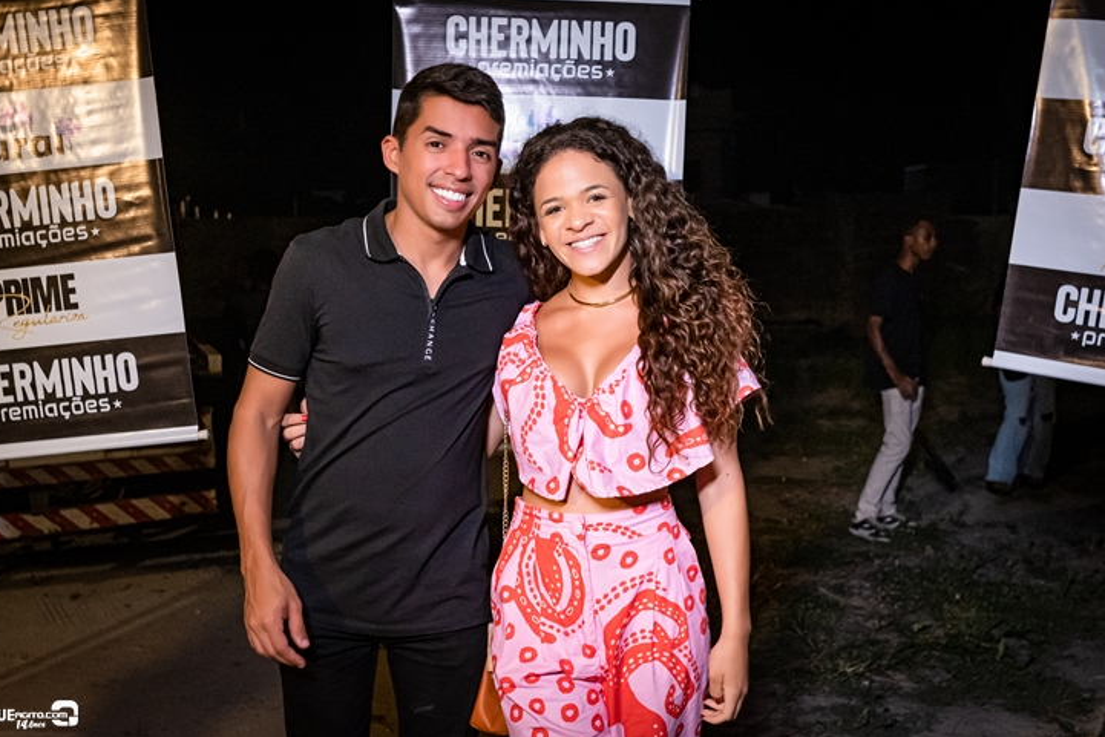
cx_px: 545
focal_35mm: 37
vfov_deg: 36.0
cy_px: 362
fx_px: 1136
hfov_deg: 51.9
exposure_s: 1/320
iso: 2500
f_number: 2.8
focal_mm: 24
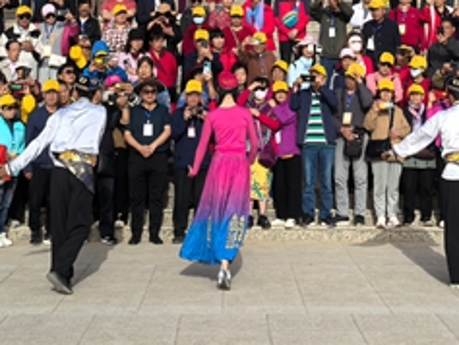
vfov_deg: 15.0
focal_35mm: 91
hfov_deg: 21.5
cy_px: -186
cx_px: 254
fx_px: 1207
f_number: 2
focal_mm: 6.35
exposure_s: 1/3584
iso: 50
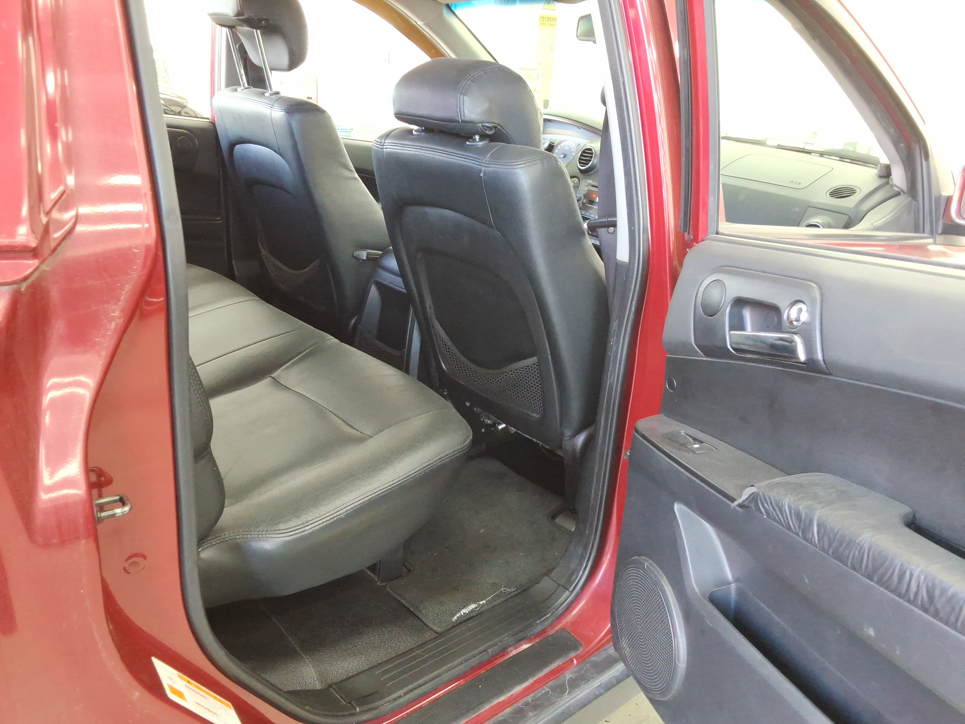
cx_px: 482
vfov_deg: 49.7
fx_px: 781
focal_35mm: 28
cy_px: 362
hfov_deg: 63.4
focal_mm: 2.91
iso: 160
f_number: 1.9
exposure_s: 1/40
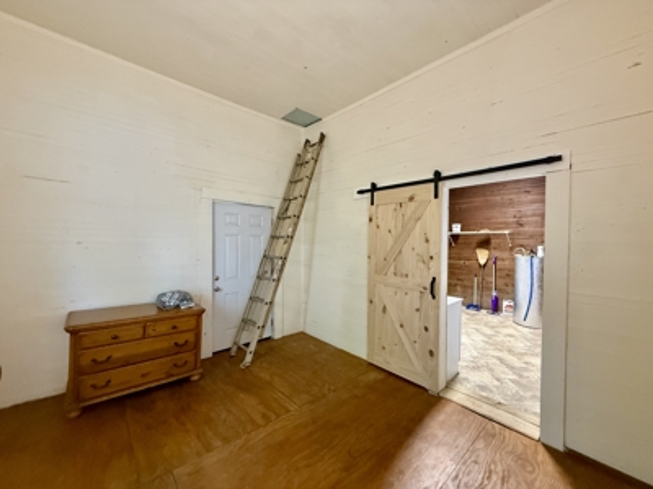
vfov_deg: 85.7
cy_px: 244
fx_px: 264
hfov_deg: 102.1
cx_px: 326
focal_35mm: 14
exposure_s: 1/60
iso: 500
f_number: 2.2
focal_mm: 2.22
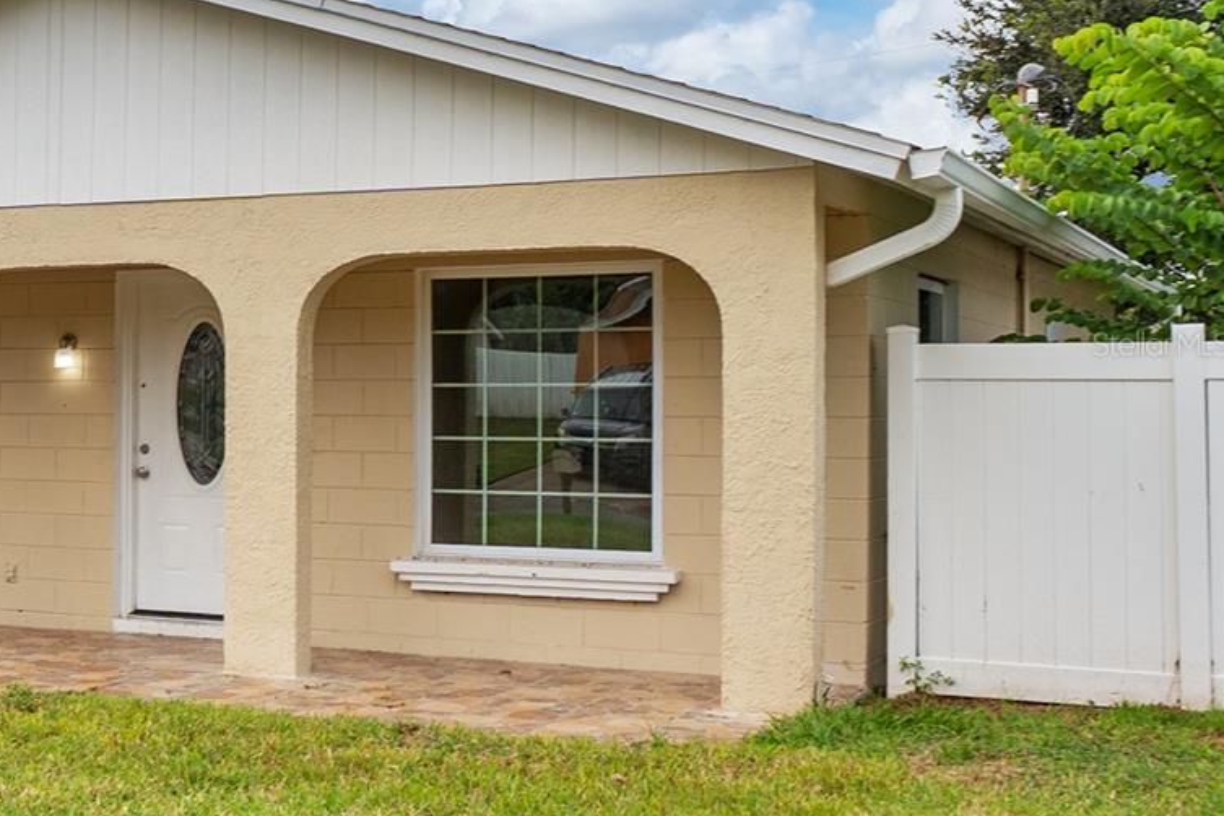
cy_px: 343
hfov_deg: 44.9
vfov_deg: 38.8
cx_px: -63
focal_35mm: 34
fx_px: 1156
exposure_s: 1/100
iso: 100
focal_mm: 16
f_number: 6.3
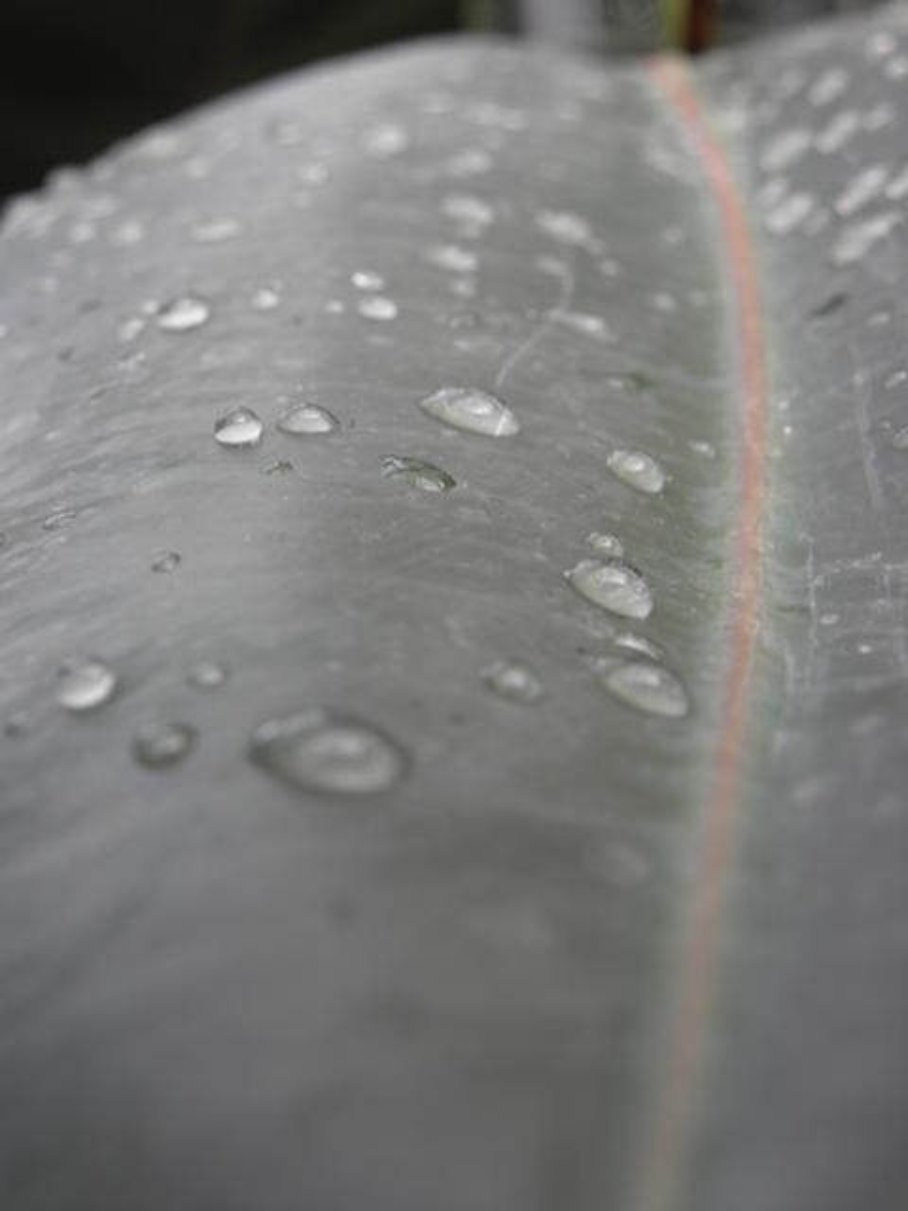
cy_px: 606
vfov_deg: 37.5
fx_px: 1784
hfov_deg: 28.6
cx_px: 454
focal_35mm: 51
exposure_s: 1/13
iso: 125
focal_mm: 9.22
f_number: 3.5
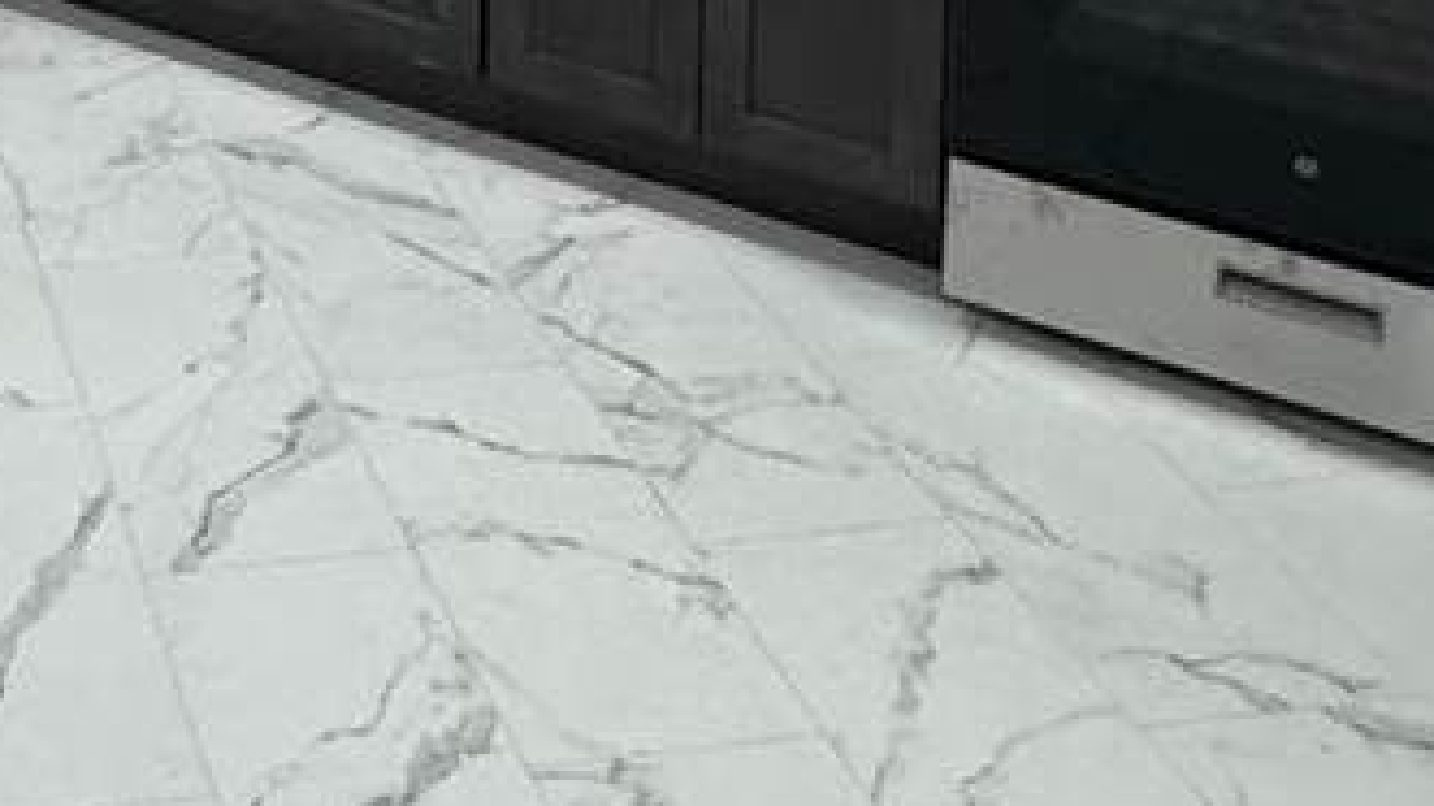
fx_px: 2243
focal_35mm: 59
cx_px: -100
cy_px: -698
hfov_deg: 31.8
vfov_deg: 16.6
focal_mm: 2.22
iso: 250
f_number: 2.2
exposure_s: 1/120
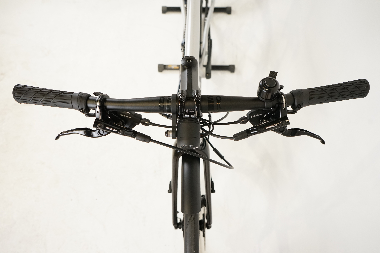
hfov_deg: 63.7
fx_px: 306
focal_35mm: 29
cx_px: 190
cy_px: 126
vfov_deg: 45.0
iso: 2500
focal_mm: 29
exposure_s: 1/200
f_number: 5.6
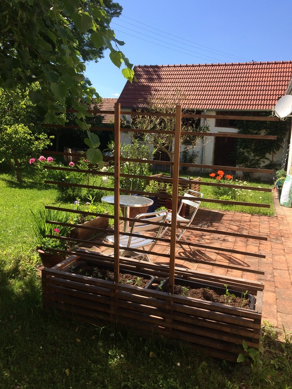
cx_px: 146
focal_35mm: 29
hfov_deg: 48.2
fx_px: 326
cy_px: 194
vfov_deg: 61.7
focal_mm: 4.15
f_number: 2.2
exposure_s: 1/1414
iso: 32
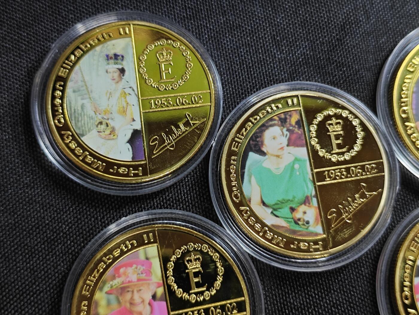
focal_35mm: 49
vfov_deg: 29.7
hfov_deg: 38.9
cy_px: 158
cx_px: 210
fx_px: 593
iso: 160
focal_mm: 5.84
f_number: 1.6
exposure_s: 1/50.6
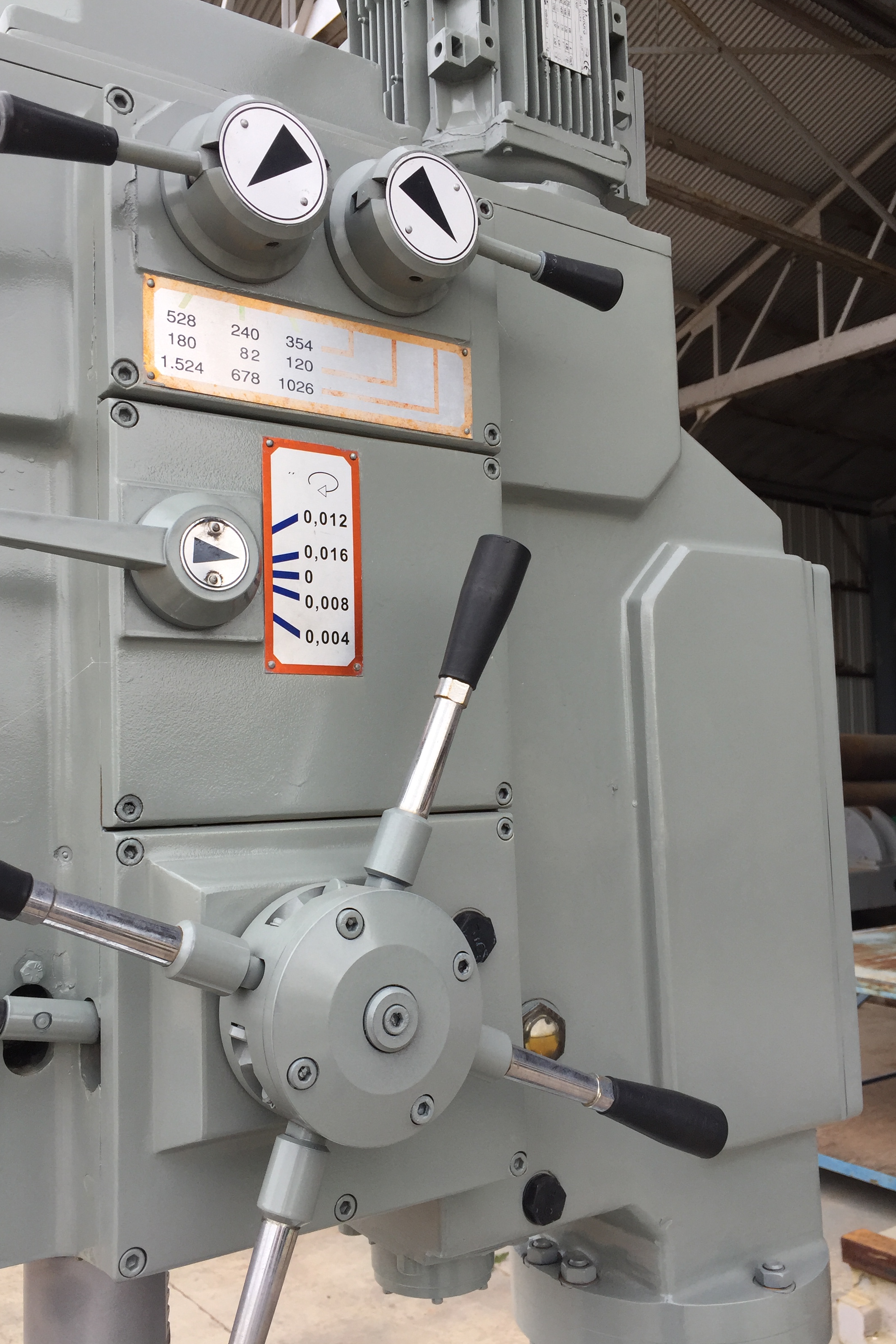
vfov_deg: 60.3
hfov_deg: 42.3
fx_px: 1157
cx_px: 395
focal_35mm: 31
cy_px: 685
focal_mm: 4.15
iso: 32
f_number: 2.2
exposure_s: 1/565
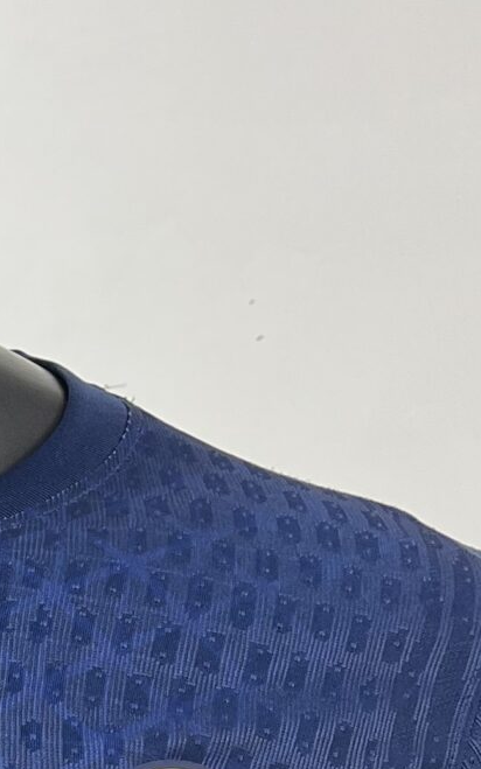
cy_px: 1361
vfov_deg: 16.5
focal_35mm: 107
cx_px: -284
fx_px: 2244
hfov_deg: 11.6
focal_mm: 5.1
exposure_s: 1/60
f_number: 1.6
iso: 80
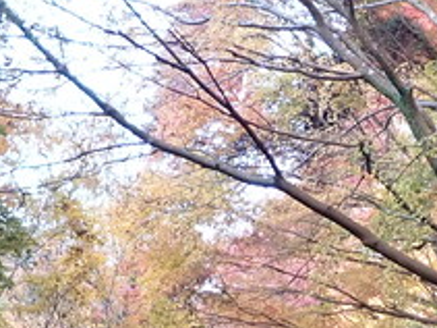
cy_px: 407
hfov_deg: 17.2
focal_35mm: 114
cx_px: 317
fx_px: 1438
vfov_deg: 12.6
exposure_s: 1/60
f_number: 2
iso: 200
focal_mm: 4.5
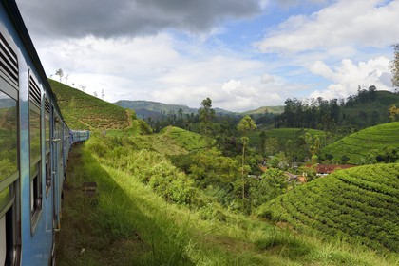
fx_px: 355
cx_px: 200
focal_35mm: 32
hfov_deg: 58.7
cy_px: 133
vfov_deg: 41.1
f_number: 11
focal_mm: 32
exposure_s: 1/1250
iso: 800
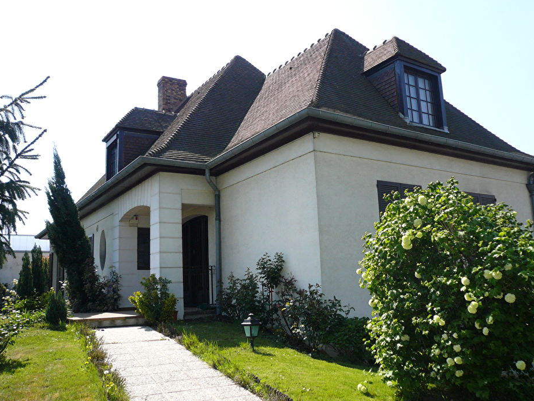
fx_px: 478
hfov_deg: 58.3
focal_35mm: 31
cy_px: 200
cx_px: 271
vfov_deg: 45.5
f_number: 2.8
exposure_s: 1/800
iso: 100
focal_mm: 4.6
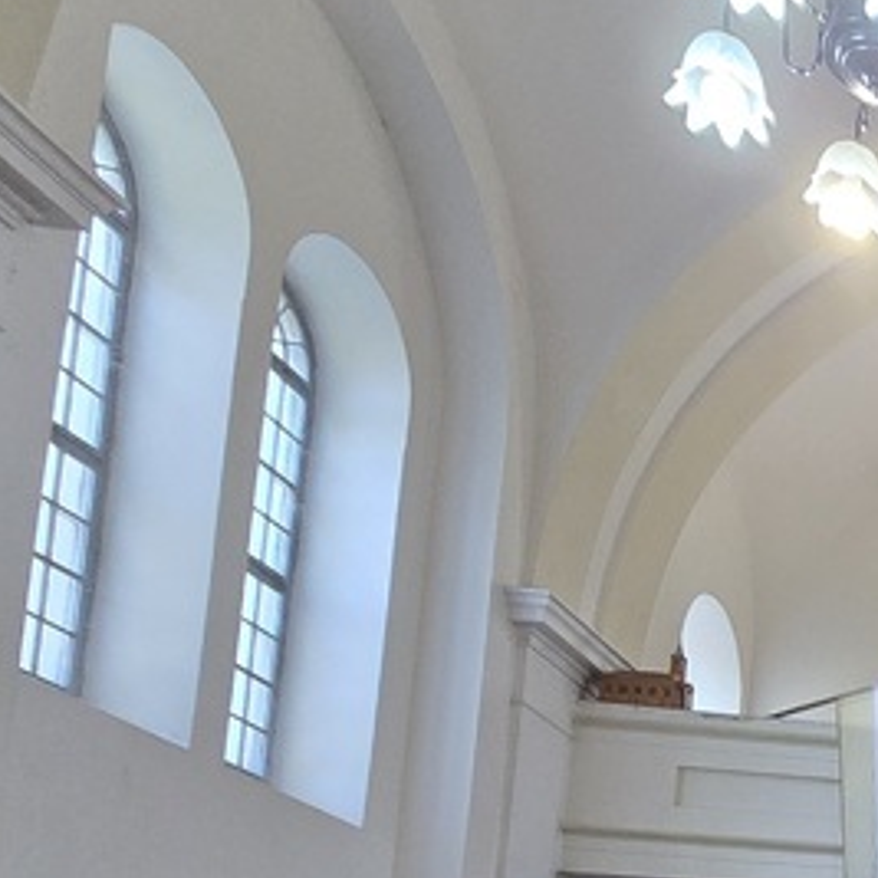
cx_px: 1338
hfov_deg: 26.6
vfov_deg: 30.8
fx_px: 1263
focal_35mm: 44
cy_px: 1118
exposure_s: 1/50
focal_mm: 2.2
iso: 320
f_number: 2.2
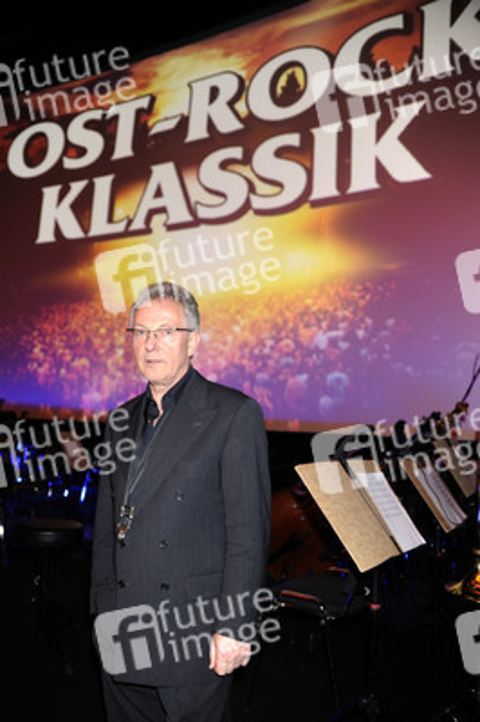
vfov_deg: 65.5
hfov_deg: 46.3
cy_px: 361
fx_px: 561
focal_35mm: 28
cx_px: 240
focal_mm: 28
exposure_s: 1/25
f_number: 2.8
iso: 640
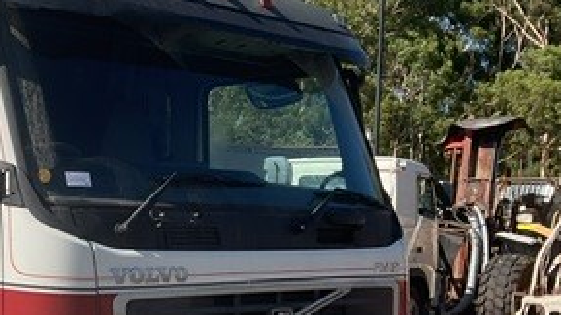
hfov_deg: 27.9
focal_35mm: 70
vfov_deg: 17.0
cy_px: 280
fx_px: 1040
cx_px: -37
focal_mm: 3
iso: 16
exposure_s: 1/2320
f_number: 1.8
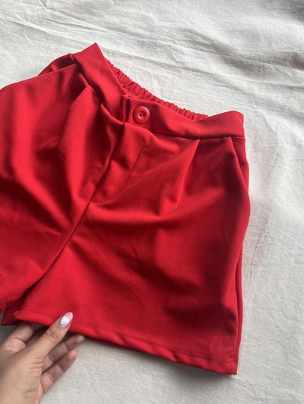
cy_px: 202
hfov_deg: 53.1
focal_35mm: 26
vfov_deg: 67.3
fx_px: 304
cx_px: 152
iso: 50
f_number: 1.6
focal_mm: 5.1
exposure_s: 1/122
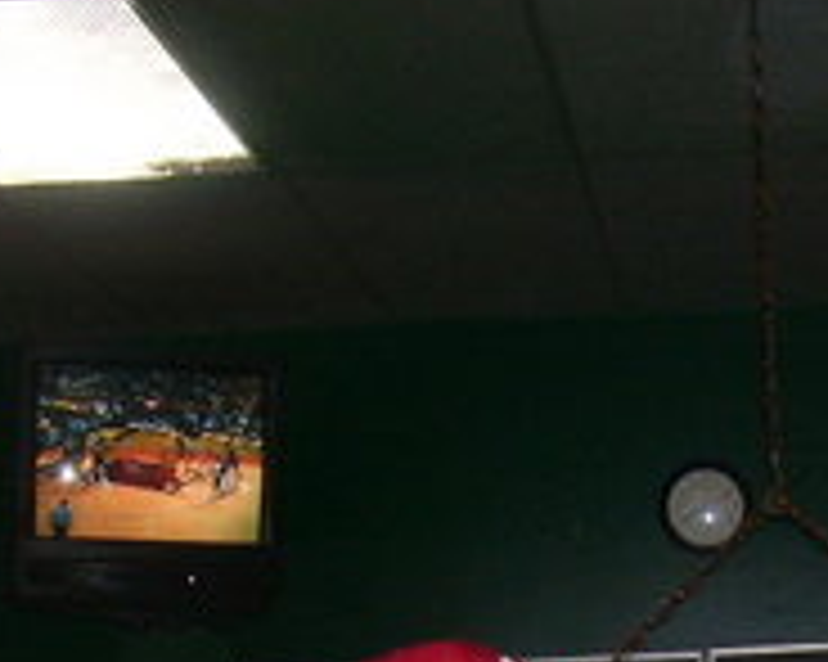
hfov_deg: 17.3
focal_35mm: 109
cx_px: 783
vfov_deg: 13.6
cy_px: 840
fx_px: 2670
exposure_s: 1/60
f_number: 2.7
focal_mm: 5.6
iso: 125
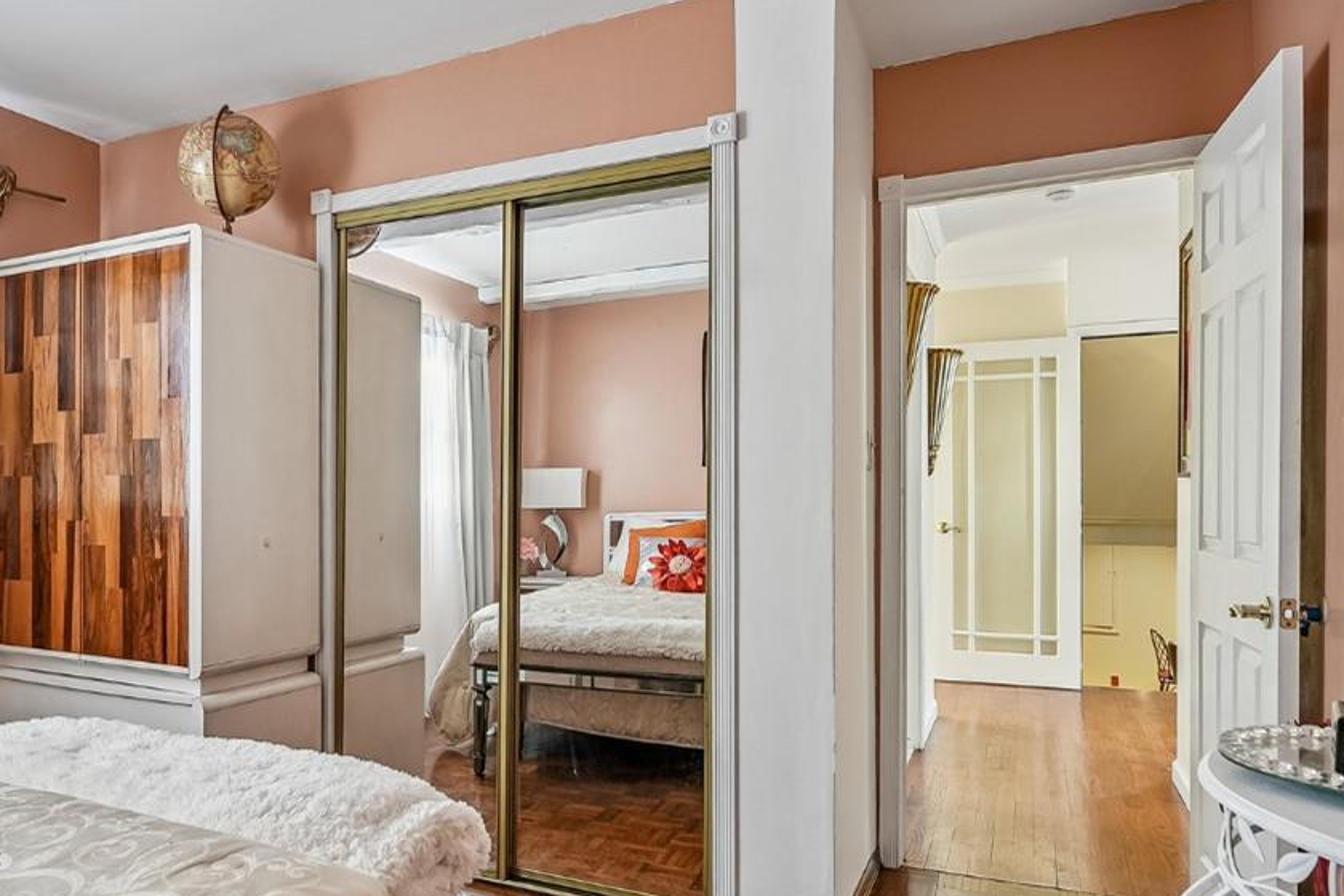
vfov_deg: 48.4
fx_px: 993
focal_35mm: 27
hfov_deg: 66.5
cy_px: 514
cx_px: 458
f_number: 7.1
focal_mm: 14.9
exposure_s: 1/6
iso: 800
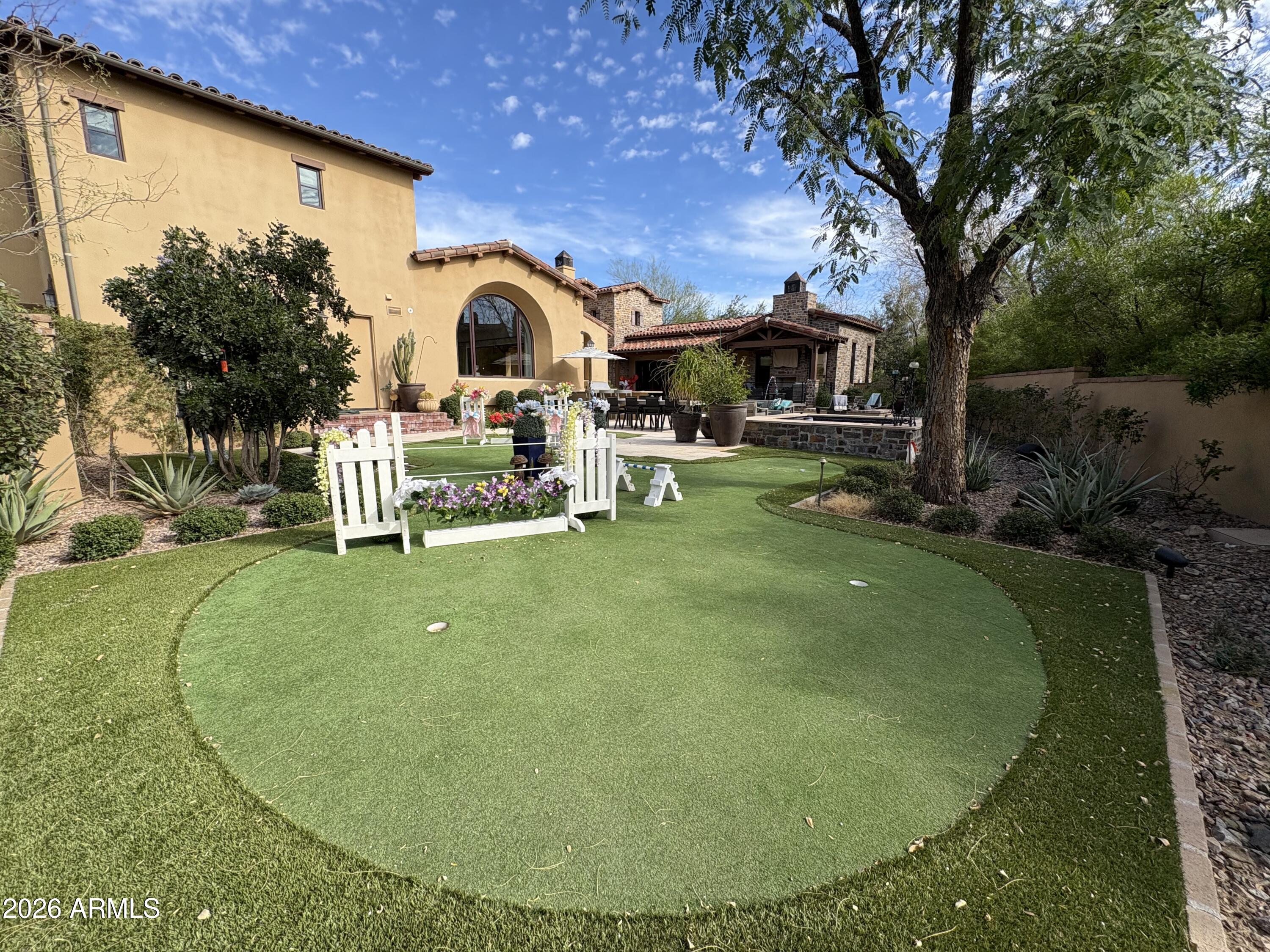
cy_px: 476
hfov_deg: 102.1
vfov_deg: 85.7
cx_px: 635
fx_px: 514
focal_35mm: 14
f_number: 2.2
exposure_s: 1/1048
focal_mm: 2.22
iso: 50
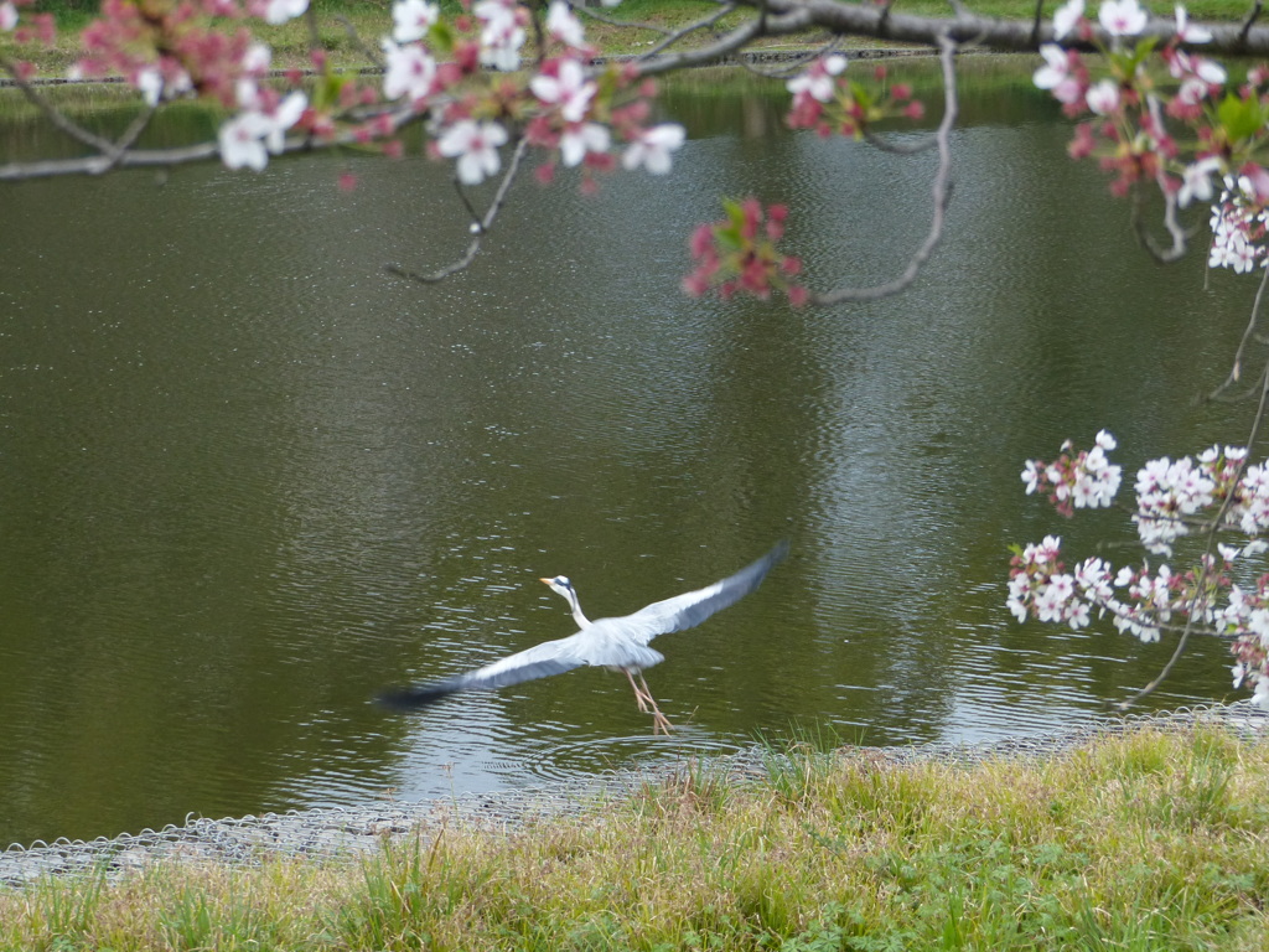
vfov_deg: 12.8
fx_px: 4252
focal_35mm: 116
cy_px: 476
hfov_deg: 17.0
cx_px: 634
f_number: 2.8
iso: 250
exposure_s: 1/125
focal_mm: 20.9
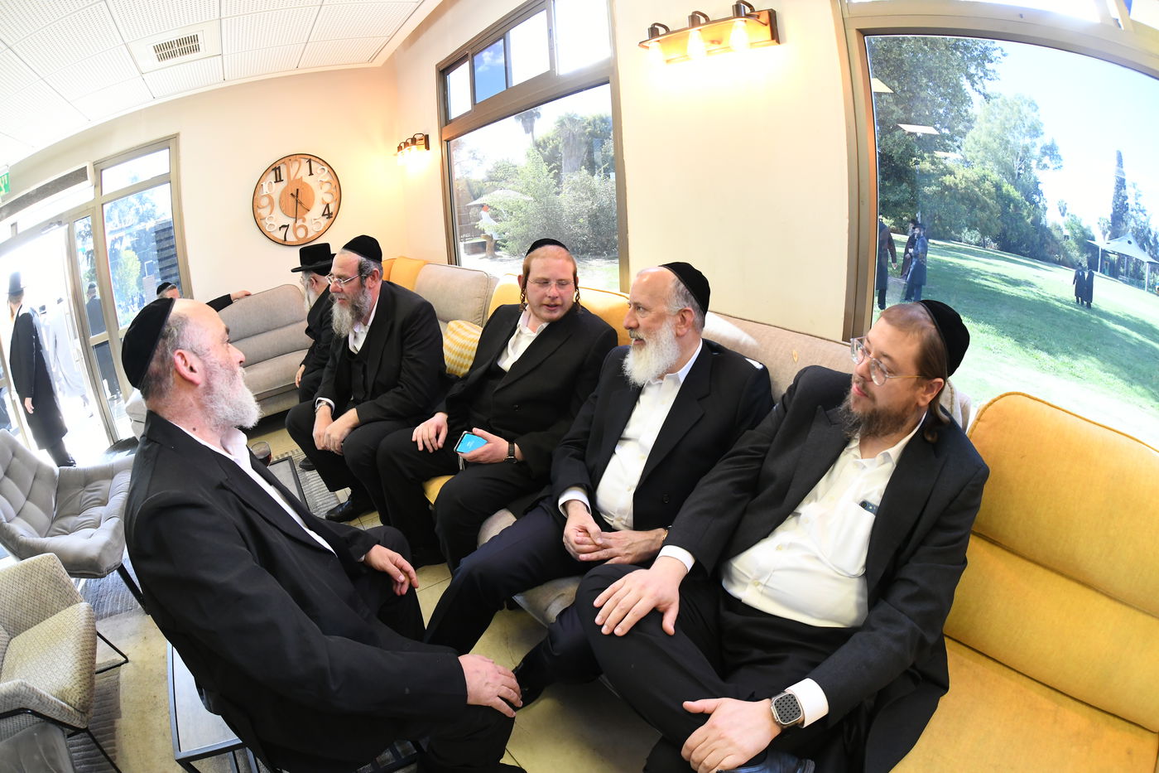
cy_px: 386
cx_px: 580
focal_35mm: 15
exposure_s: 1/125
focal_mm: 15
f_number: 6.3
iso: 3200
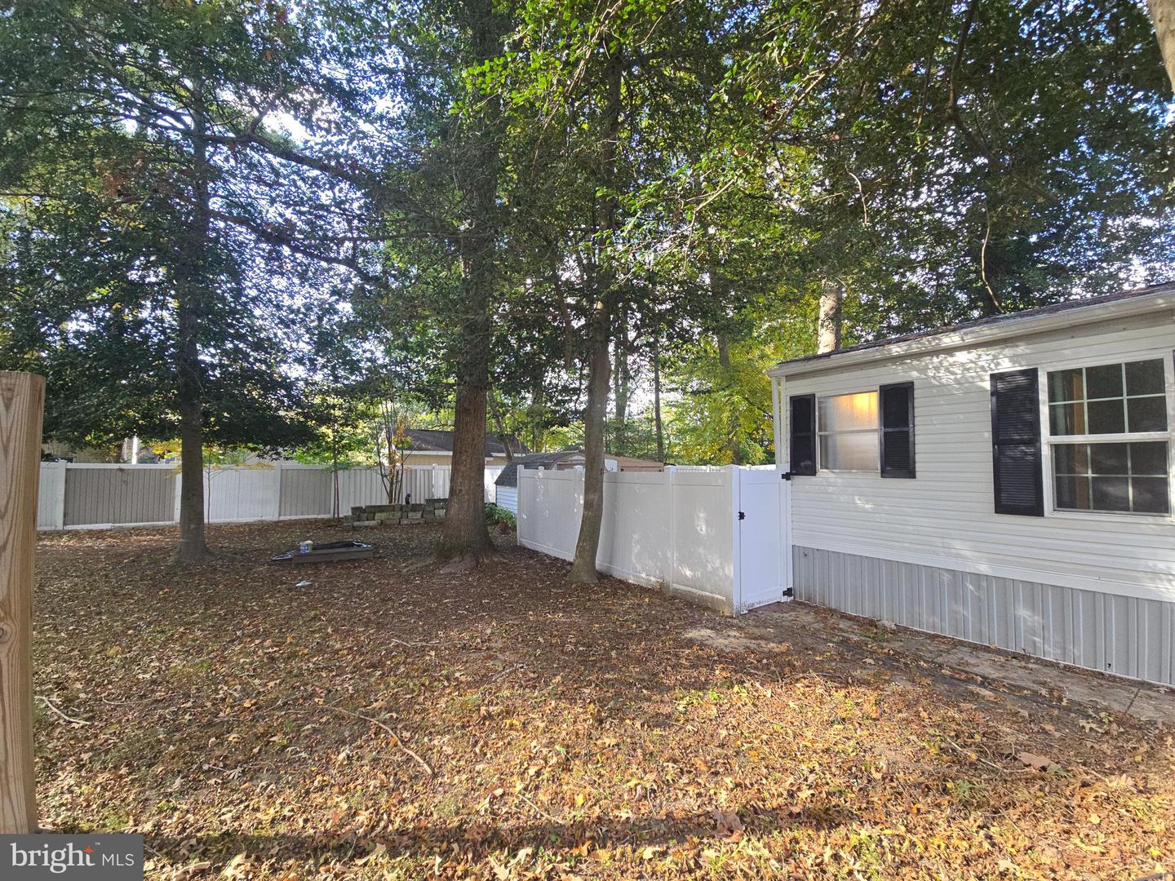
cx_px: 588
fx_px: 441
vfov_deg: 89.9
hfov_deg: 106.2
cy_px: 440
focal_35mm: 13
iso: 50
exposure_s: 1/60
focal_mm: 2.2
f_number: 2.2
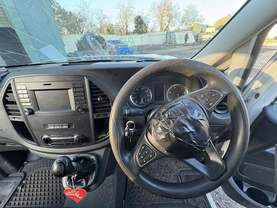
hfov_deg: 102.1
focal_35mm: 14
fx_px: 112
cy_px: 104
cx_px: 138
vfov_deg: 85.7
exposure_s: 1/72
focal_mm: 2.22
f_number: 2.2
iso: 200
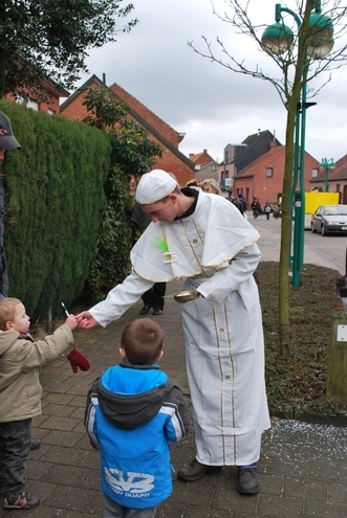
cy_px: 278
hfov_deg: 33.4
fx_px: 577
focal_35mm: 40
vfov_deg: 48.4
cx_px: 157
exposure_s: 1/125
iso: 200
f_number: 5.6
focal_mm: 22
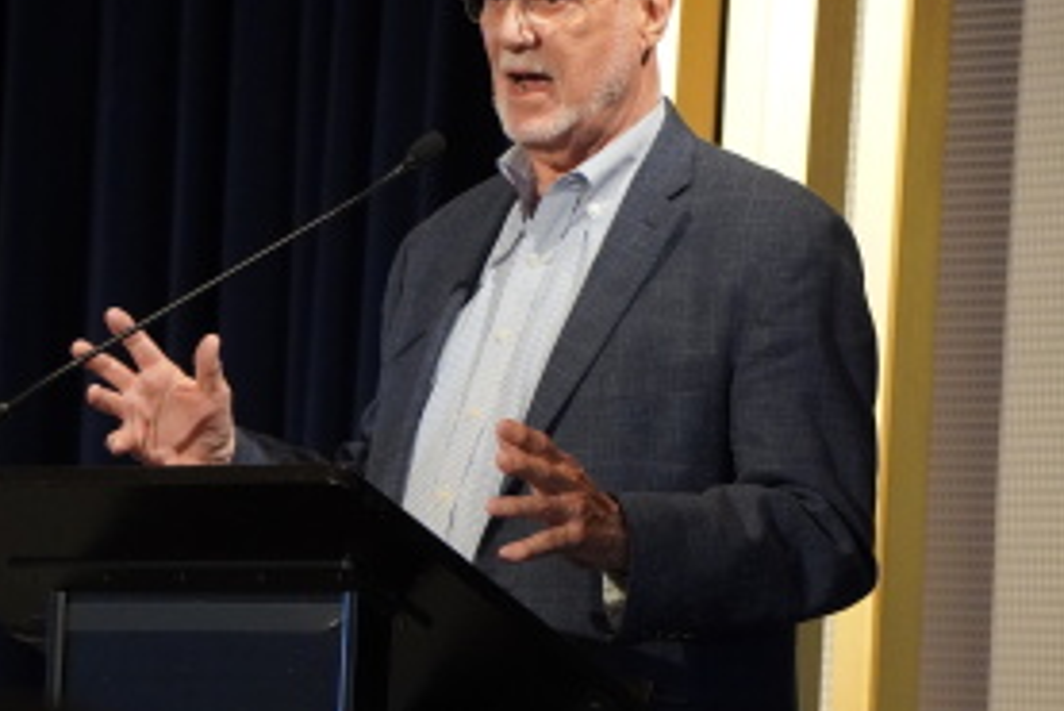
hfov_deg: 7.7
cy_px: 361
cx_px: 353
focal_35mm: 268
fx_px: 7925
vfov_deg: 5.1
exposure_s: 1/200
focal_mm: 110
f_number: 5.6
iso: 4000
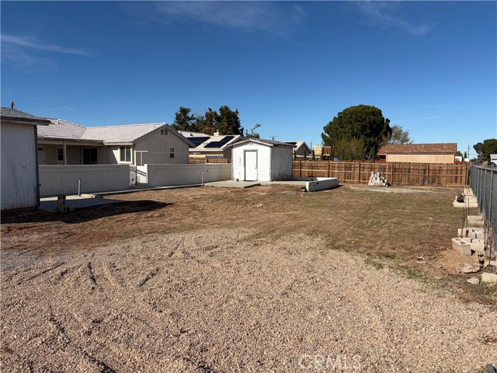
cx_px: 248
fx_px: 373
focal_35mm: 26
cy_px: 186
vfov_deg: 53.1
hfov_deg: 67.3
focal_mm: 5.96
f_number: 1.6
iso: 50
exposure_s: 1/6993
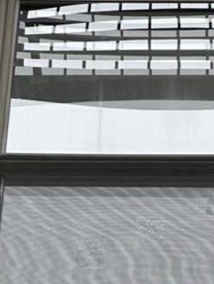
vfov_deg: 8.0
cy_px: 339
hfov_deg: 6.1
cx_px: 153
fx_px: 2017
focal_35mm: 245
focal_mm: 9
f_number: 2.8
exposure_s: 1/99
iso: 50
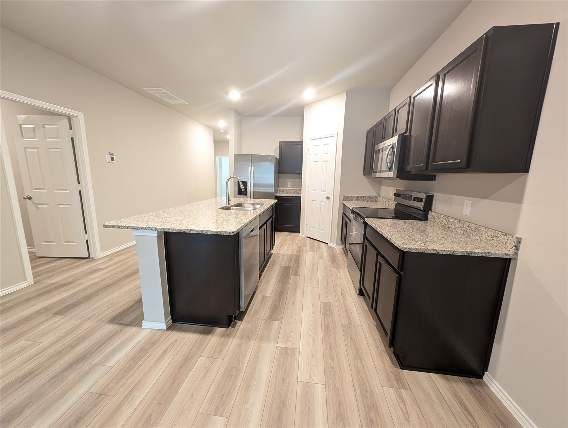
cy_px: 214
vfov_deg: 94.6
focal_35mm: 12
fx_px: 197
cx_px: 284
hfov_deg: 110.5
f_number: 1.95
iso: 868
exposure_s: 1/60
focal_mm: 2.23
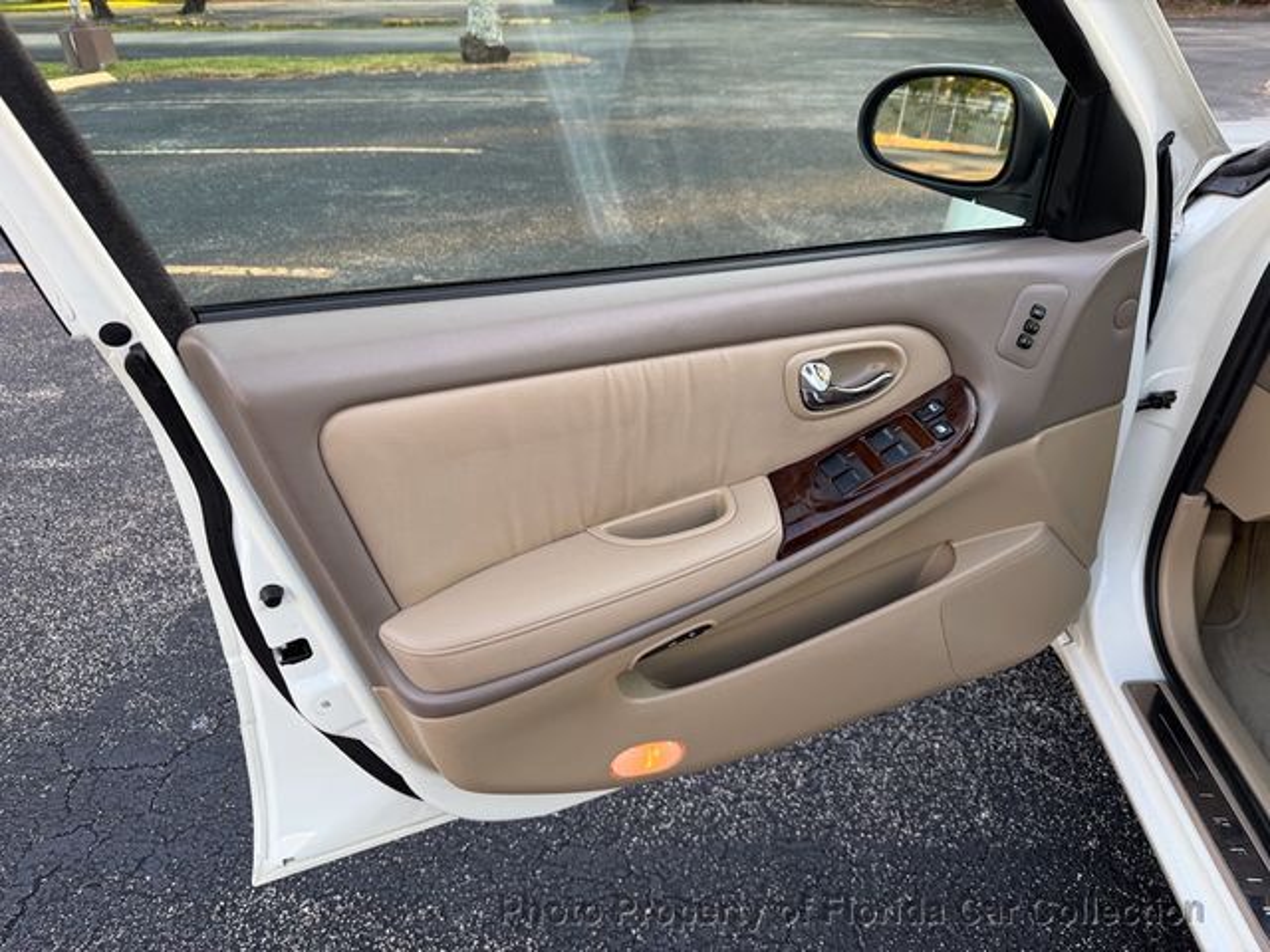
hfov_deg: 71.6
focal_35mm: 24
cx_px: 635
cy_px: 476
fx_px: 881
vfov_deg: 56.8
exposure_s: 1/121
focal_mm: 6.76
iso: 64
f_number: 1.78
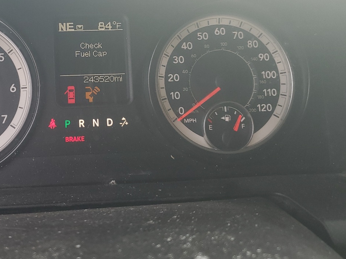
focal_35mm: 44
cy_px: 69
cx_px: 79
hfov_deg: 41.4
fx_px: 440
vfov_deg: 32.3
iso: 50
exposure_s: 1/169
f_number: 1.5
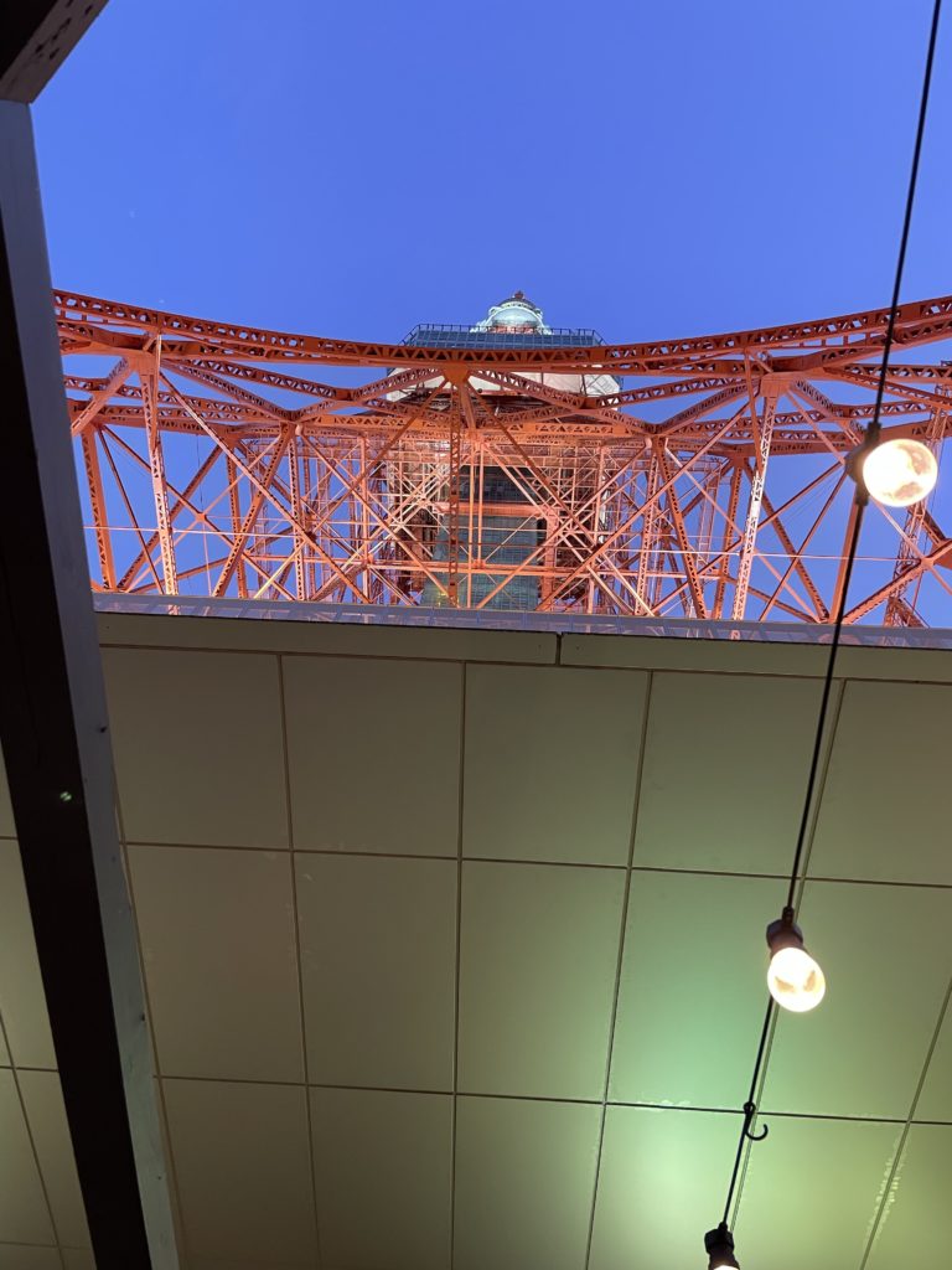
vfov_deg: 67.3
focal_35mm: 26
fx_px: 953
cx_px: 476
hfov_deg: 53.1
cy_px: 635
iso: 250
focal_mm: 4.2
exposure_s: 1/50
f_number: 1.6
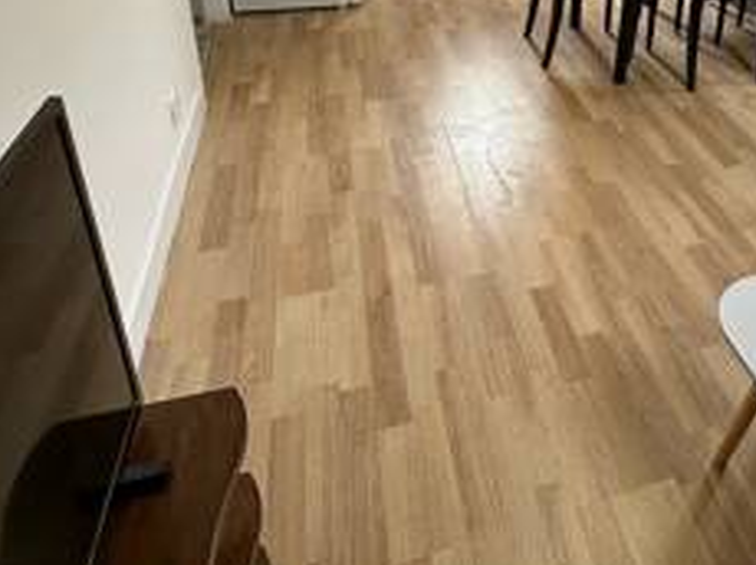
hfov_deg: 53.7
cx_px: 587
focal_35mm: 32
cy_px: 49
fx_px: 698
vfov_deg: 40.5
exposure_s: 1/99
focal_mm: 2.22
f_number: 2.2
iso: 100
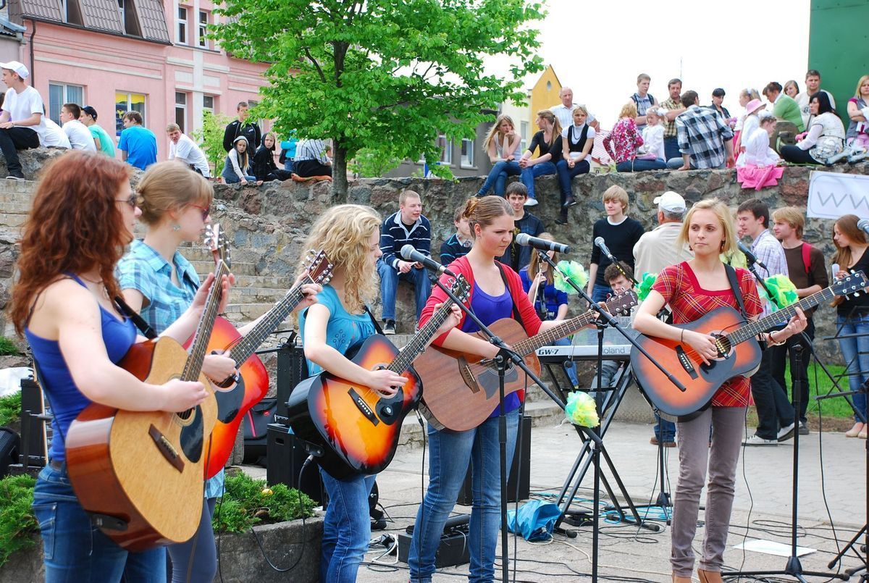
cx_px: 434
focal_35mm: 72
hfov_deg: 28.0
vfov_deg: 19.0
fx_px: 1741
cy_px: 292
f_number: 5
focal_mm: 48
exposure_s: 1/100
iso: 100
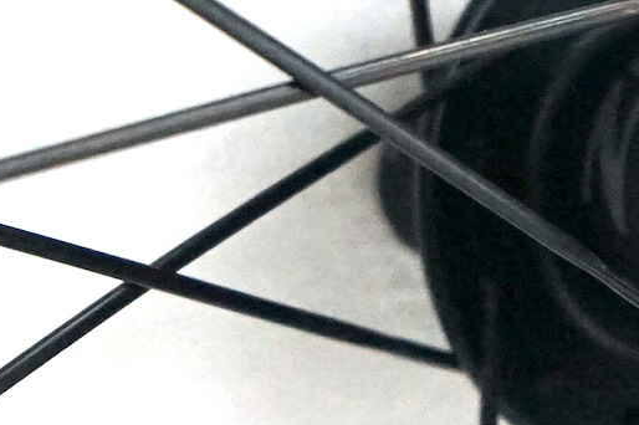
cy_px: 214
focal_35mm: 313
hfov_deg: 6.5
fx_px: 5552
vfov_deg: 4.4
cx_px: 816
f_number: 5.6
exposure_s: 1/160
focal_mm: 70
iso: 6400
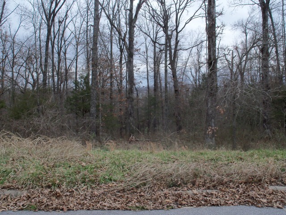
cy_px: 108
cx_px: 143
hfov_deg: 52.6
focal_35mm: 35
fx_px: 289
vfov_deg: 40.7
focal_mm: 6.3
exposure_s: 1/320
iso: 160
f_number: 5.5
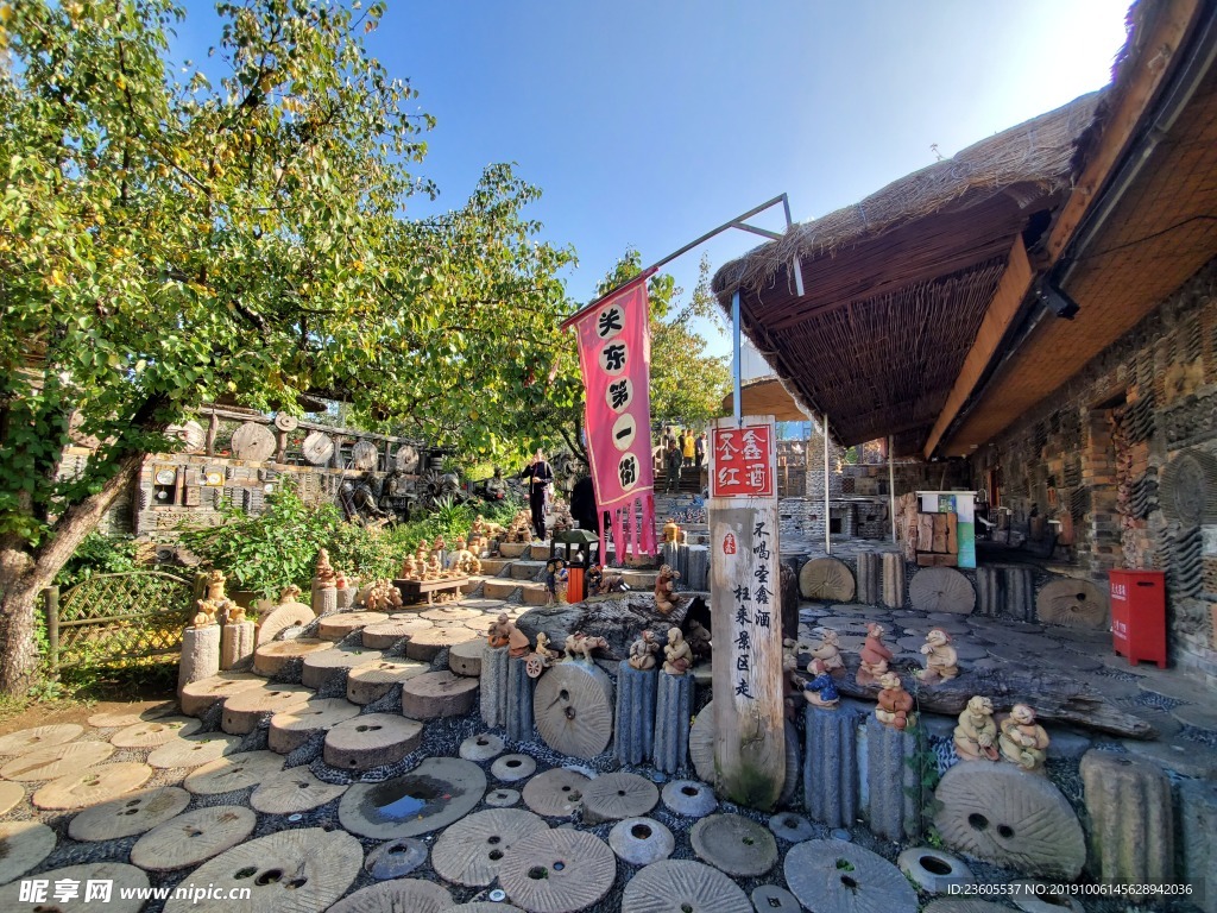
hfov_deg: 106.2
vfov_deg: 89.9
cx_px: 608
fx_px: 457
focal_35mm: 13
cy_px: 456
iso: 50
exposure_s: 1/287
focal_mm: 1.8
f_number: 2.2
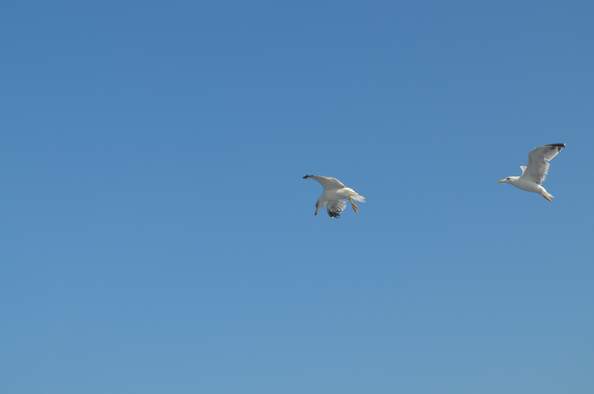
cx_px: 297
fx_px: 1358
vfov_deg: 16.5
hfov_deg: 24.7
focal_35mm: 82
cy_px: 197
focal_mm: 55
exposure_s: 1/320
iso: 100
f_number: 9
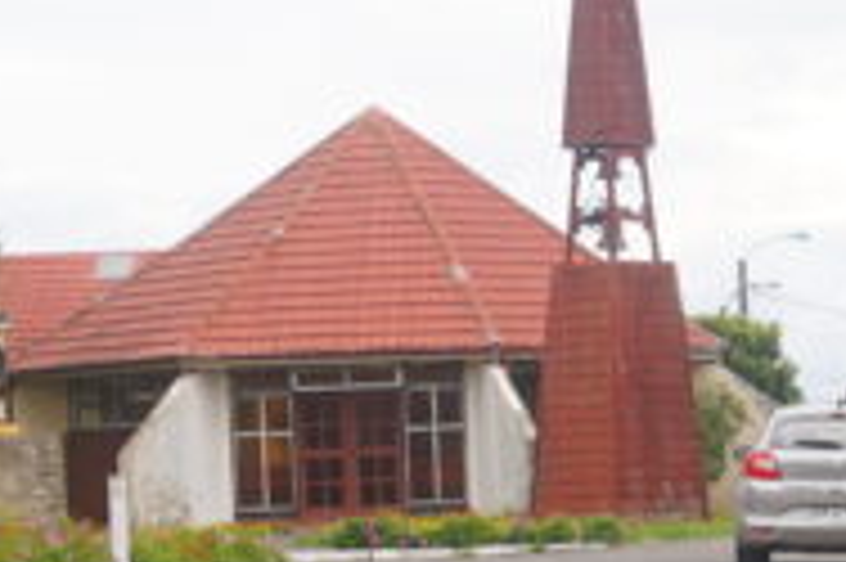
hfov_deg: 13.3
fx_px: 3593
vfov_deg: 8.8
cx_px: 716
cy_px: 697
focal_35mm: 153
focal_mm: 25
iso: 100
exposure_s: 1/200
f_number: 5.6
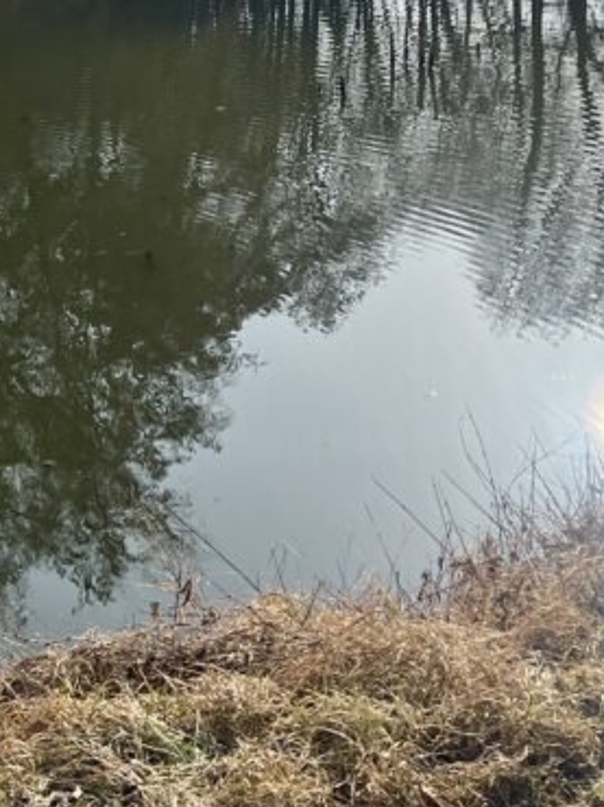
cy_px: 13
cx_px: 283
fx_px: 1677
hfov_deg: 20.4
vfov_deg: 25.8
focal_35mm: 72
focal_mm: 5.7
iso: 50
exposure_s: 1/6579
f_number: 1.5
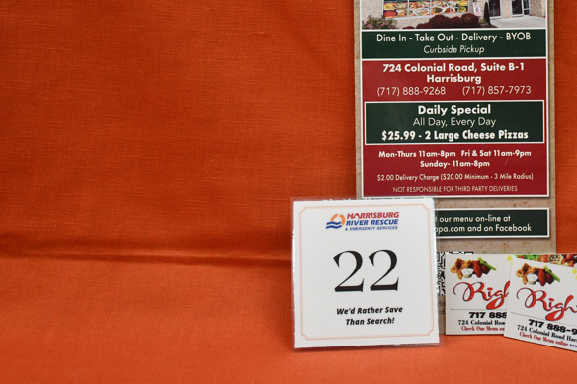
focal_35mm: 74
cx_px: 428
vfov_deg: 18.3
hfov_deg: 27.0
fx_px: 1186
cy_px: 100
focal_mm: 32
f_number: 4
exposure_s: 1/60
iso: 800
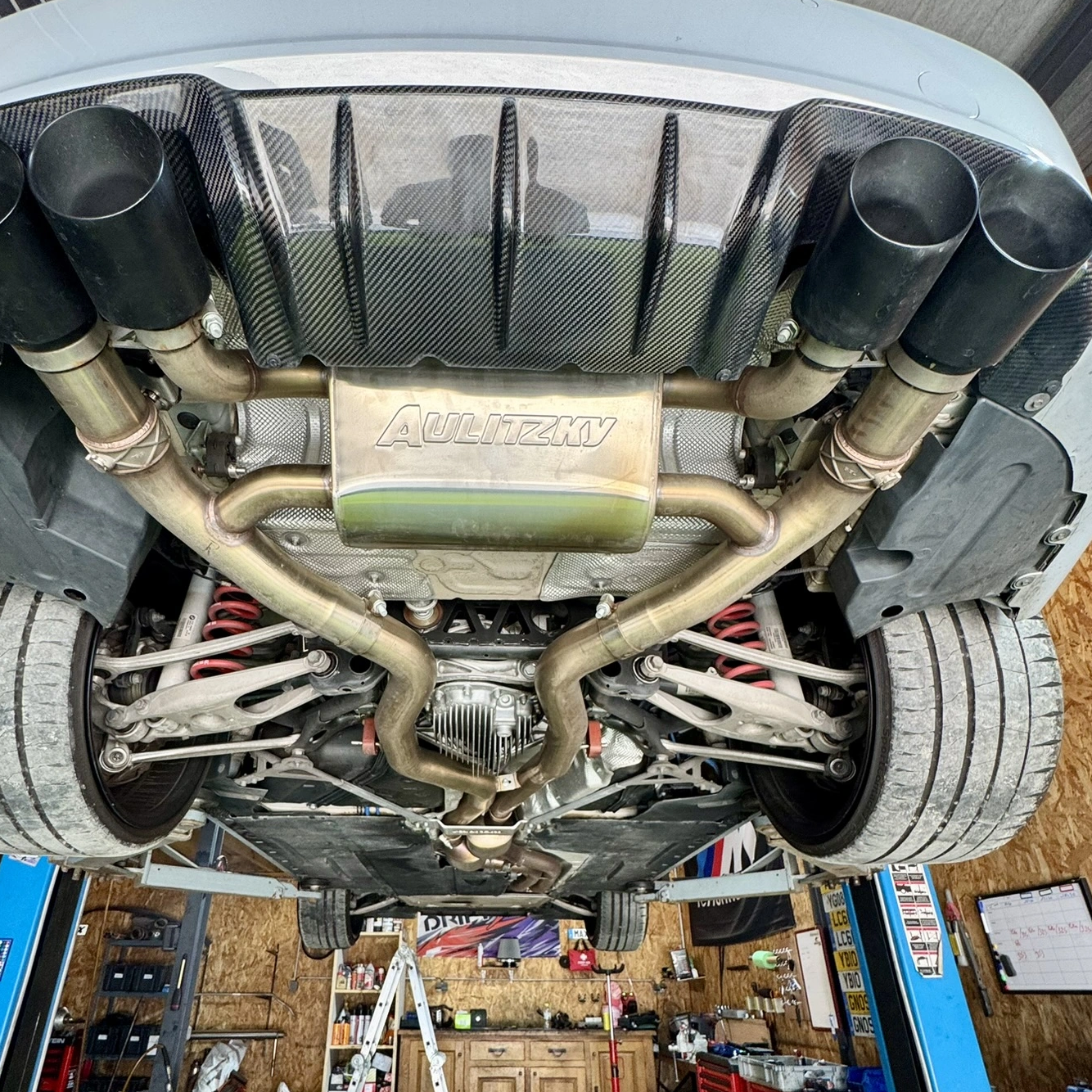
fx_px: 678
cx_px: 490
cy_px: 658
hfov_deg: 77.4
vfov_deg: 76.8
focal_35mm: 19
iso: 125
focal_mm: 2.22
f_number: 2.2
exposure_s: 1/100
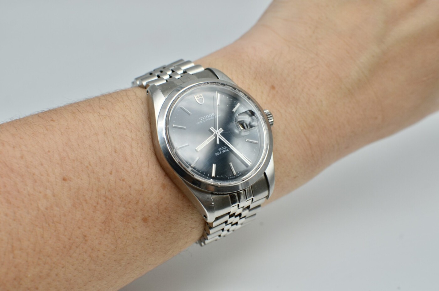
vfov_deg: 25.7
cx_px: 220
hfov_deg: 37.9
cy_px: 146
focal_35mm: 52
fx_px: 639
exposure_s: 1/160
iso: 200
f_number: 6.3
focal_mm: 35
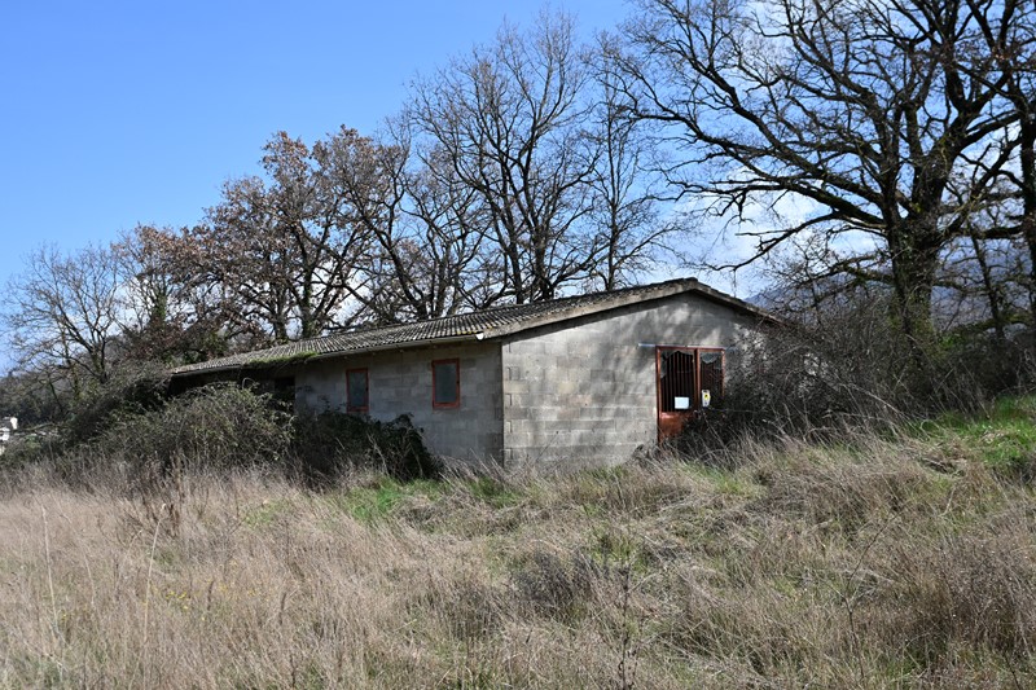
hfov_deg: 47.9
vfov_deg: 33.0
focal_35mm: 40
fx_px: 1165
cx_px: 518
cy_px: 345
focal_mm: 27
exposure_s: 1/320
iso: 100
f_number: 6.3
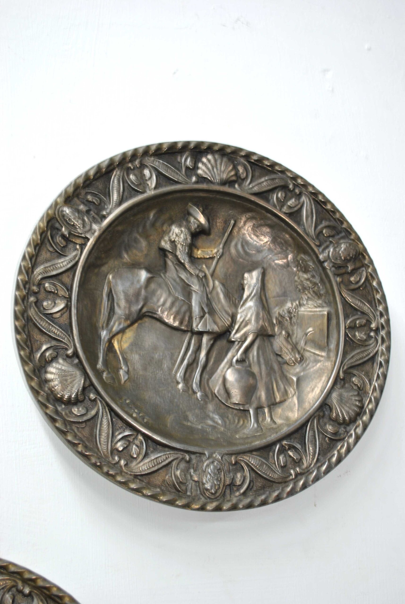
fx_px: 808
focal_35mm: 48
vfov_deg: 41.1
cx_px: 202
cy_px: 302
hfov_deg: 28.2
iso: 200
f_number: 4.8
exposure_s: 1/10
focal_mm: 32
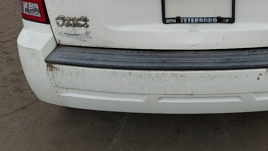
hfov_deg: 36.5
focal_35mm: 56
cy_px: -24
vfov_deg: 20.3
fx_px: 398
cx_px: 195
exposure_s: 1/2500
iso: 50
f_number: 1.5
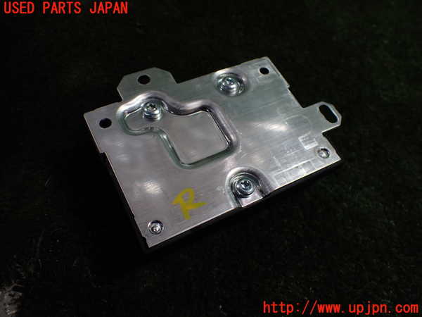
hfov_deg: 60.0
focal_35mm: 30
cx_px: 211
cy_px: 158
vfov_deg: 46.8
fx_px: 366
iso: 200
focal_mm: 5.4
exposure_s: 1/125
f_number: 2.3
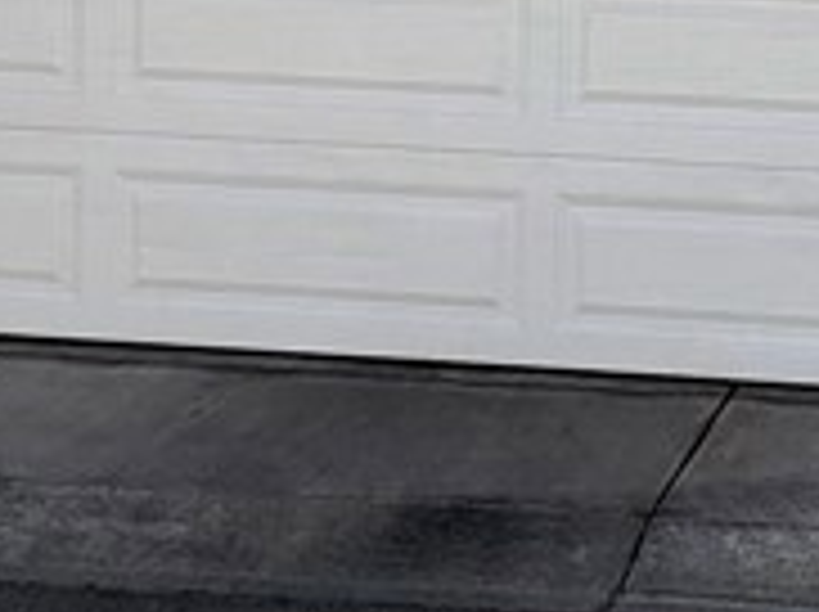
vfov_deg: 10.9
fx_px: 3190
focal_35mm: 135
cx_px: 830
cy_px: 32
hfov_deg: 14.4
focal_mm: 6.81
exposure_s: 1/1689
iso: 47
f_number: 1.85
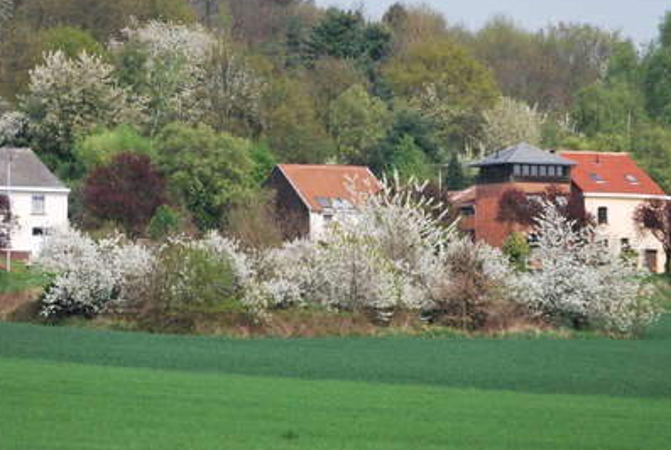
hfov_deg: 9.3
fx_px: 4144
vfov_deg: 6.2
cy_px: 124
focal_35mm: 222
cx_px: 306
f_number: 5.6
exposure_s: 1/500
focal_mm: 98
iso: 125
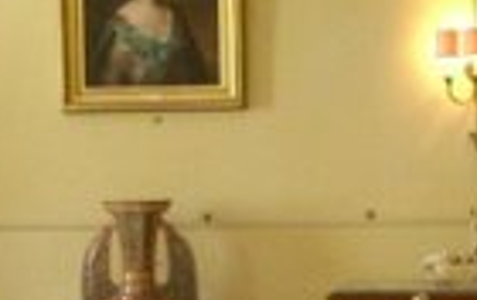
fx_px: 1745
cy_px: 201
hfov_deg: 15.6
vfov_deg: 9.8
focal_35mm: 134
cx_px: 221
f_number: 2.8
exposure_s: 1/30
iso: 541
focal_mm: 6.2
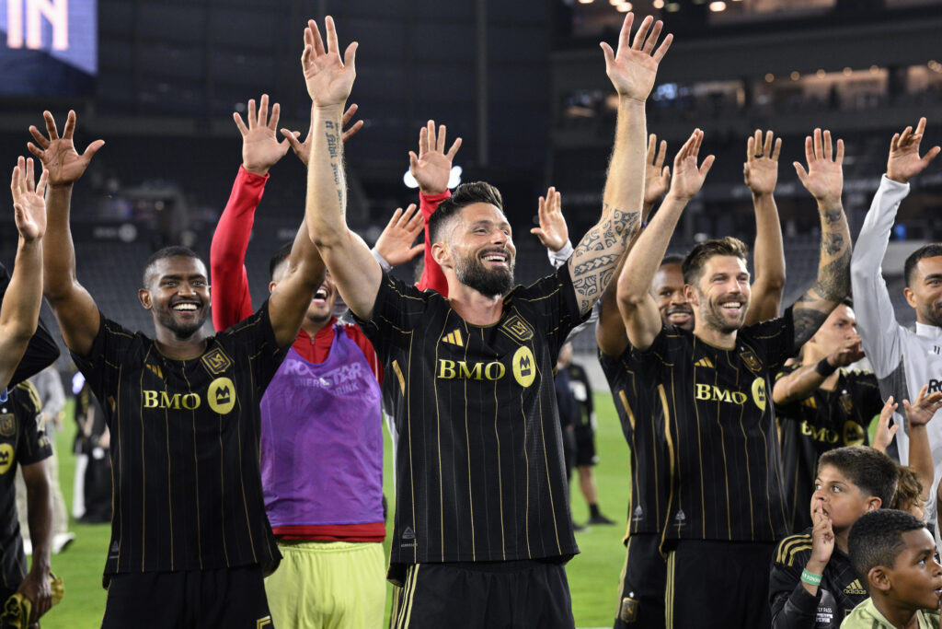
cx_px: 471
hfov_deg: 23.9
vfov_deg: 16.1
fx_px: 2224
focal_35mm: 85
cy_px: 314
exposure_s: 1/800
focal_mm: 85
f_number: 4
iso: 2500
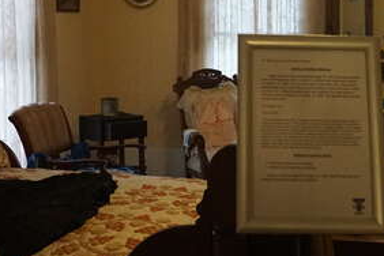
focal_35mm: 68
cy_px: 73
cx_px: 245
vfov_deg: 19.9
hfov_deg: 29.5
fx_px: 725
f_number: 3.5
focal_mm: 16
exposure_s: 1/160
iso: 2500
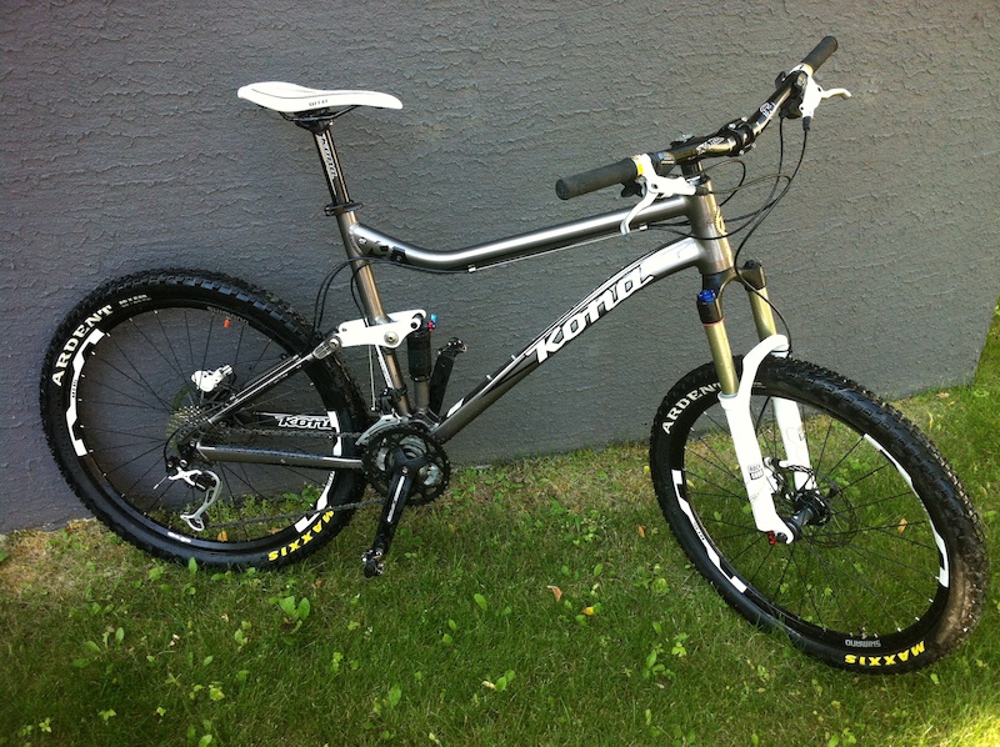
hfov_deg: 52.7
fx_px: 1010
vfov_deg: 40.6
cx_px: 500
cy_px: 374
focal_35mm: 35
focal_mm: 3.85
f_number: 2.8
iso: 100
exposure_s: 1/60
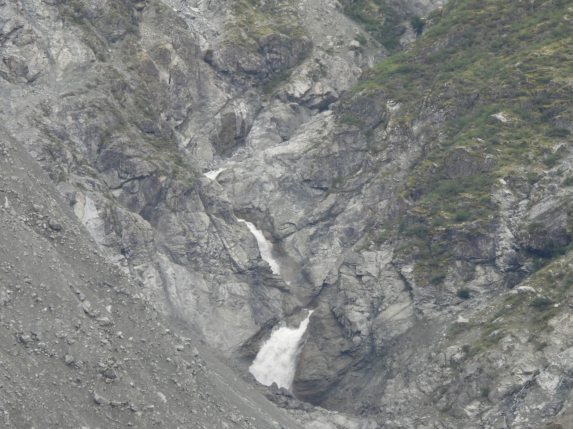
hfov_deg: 3.6
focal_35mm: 550
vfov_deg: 2.7
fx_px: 9104
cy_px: 214
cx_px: 286
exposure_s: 1/250
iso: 160
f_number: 5
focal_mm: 98.1
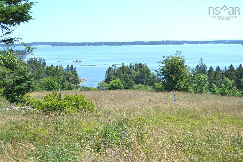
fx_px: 324
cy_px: 81
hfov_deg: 41.1
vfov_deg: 28.1
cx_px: 122
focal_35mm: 48
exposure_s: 1/500
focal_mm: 32
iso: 100
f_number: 4.8
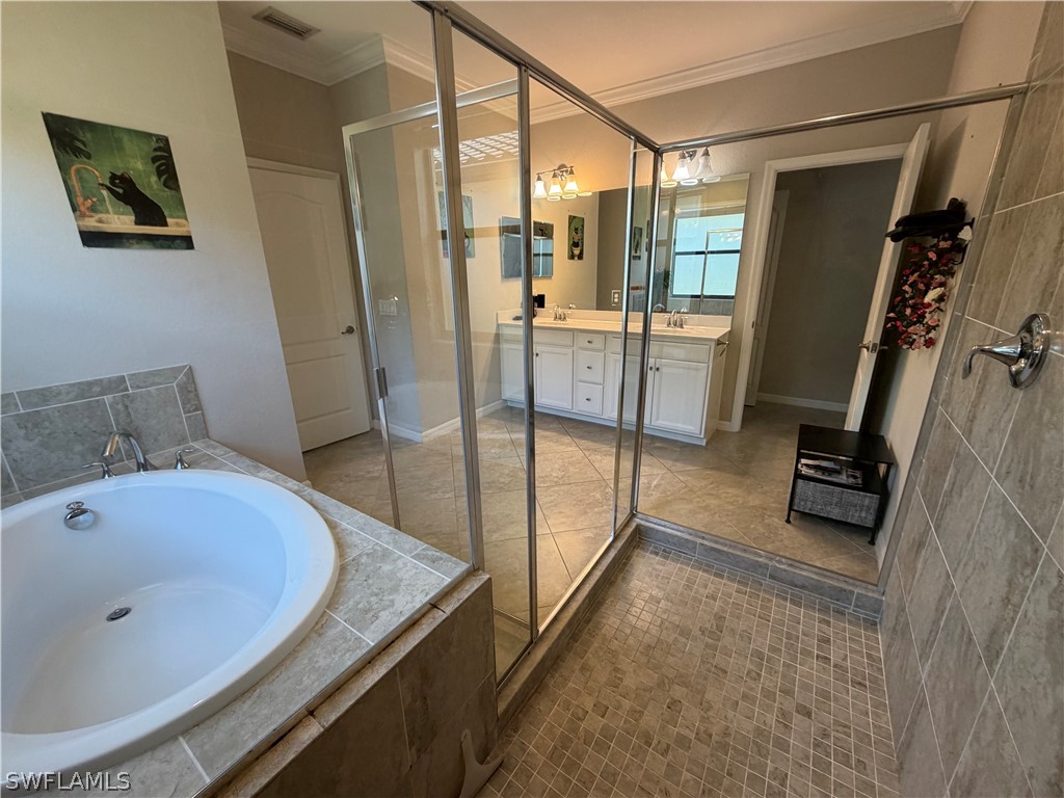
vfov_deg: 85.7
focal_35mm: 14
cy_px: 399
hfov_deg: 102.1
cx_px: 532
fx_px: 430
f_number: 2.2
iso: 200
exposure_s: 1/120
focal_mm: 2.22
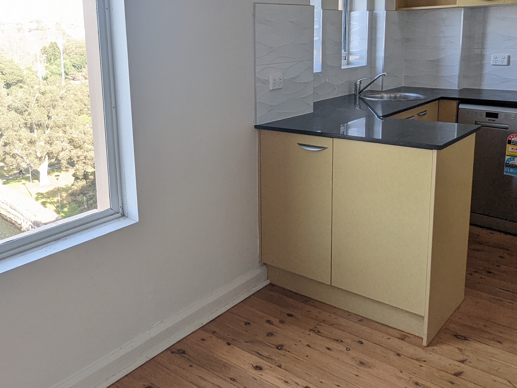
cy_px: 134
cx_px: 224
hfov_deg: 55.2
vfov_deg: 42.5
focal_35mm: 33
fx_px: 493
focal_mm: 2.35
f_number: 2.2
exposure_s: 1/121
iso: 51
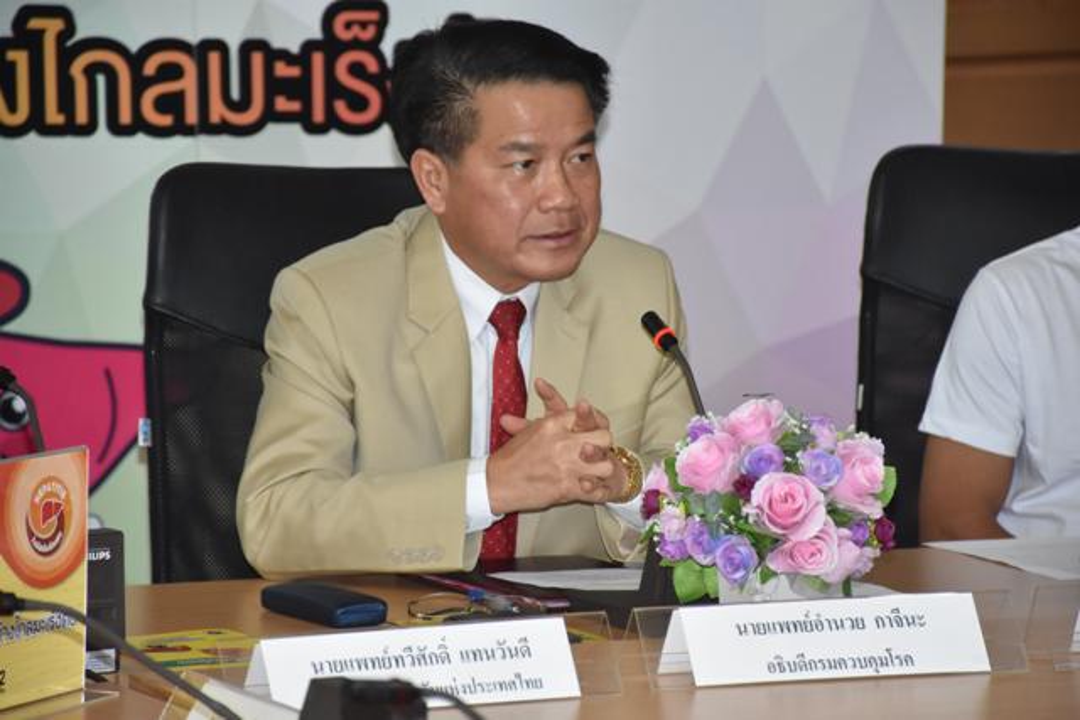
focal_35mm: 195
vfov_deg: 7.0
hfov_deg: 10.5
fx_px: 5851
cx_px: 540
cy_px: 360
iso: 2000
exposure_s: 1/80
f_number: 6.3
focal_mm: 130
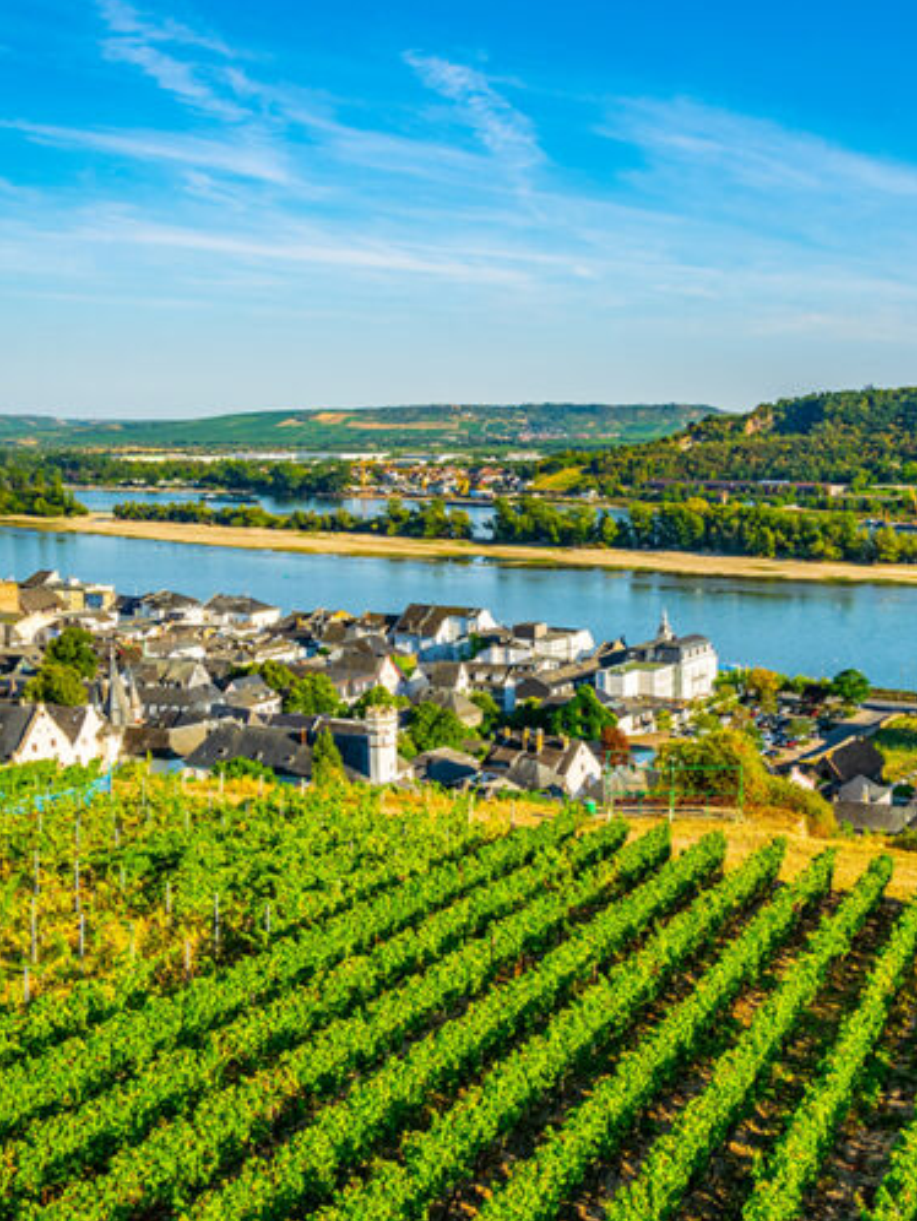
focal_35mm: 40
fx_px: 1412
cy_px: 618
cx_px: 704
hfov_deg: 35.1
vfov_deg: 46.8
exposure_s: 1/200
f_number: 8
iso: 100
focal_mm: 18
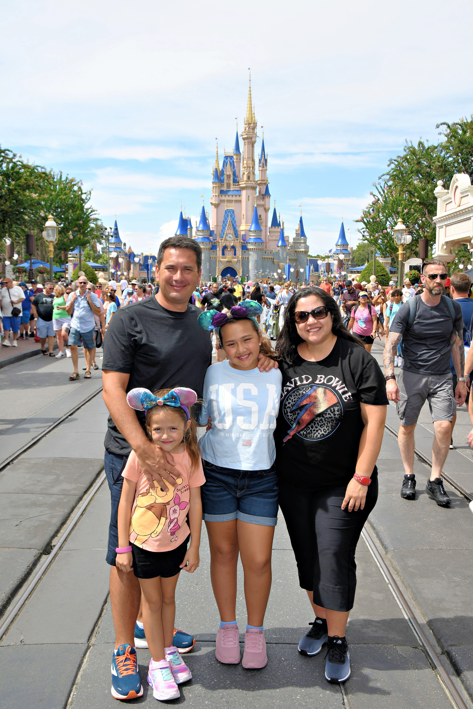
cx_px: 236
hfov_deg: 34.2
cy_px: 354
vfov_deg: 49.6
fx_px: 769
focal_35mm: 39
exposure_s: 1/160
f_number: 8
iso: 100
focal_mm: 26
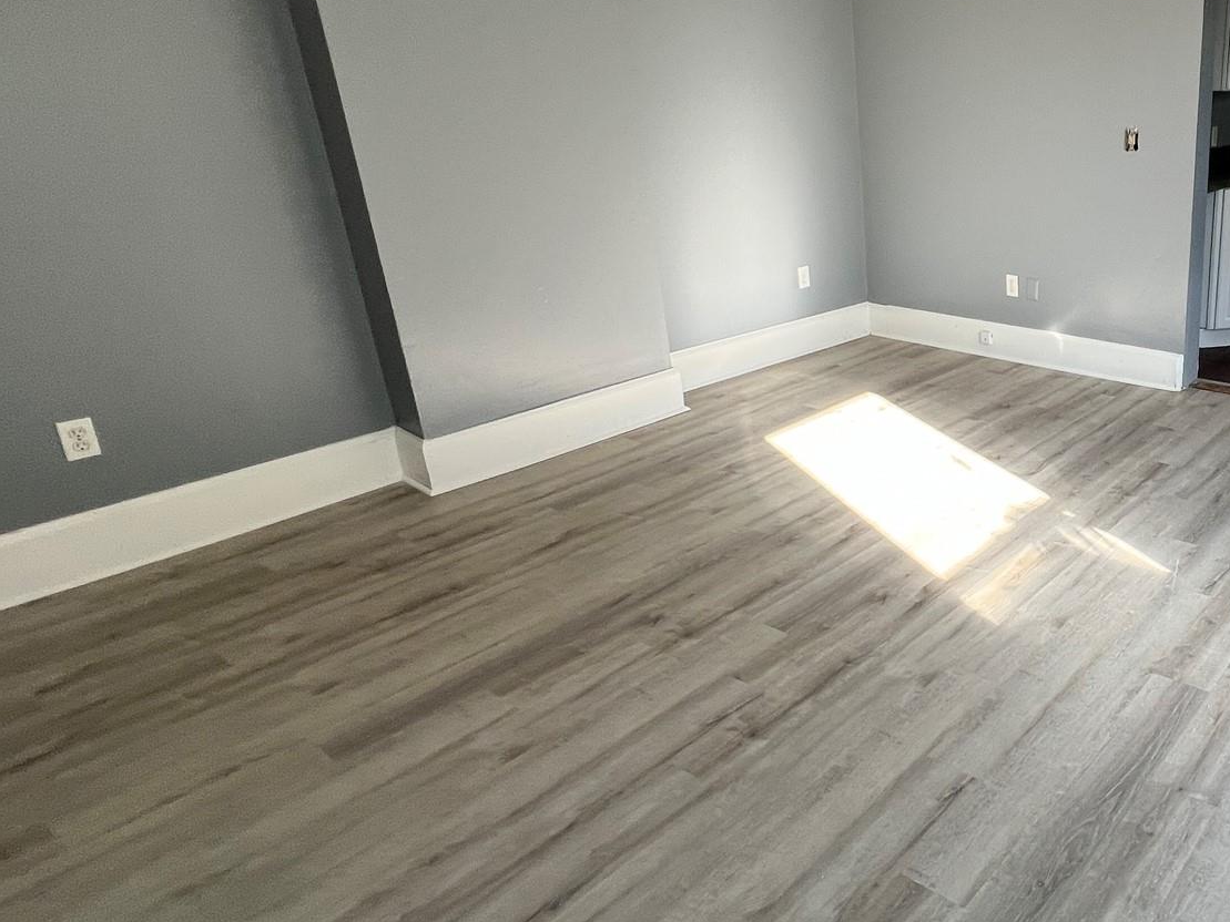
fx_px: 853
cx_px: 1064
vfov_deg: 56.6
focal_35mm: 24
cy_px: 391
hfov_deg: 62.3
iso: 64
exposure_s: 1/99
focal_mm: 1.57
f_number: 1.8
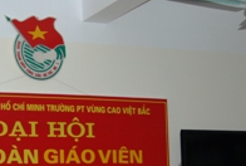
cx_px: -16
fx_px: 658
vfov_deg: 14.0
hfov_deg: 20.3
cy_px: 185
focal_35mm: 96
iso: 200
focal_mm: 28
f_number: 3.8
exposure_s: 1/60
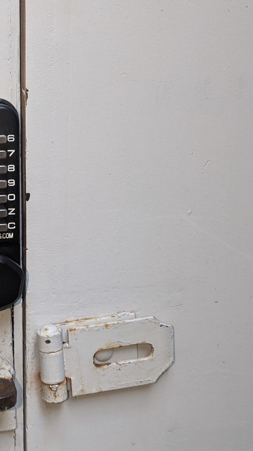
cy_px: 218
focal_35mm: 52
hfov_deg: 22.3
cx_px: 8
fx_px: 620
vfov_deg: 39.9
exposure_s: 1/38
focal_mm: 6.81
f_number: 1.85
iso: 84
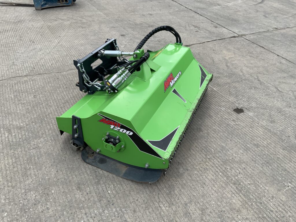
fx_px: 248
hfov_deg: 61.7
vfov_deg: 48.2
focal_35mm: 29
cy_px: 111
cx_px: 148
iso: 16
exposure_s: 1/709
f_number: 1.8
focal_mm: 3
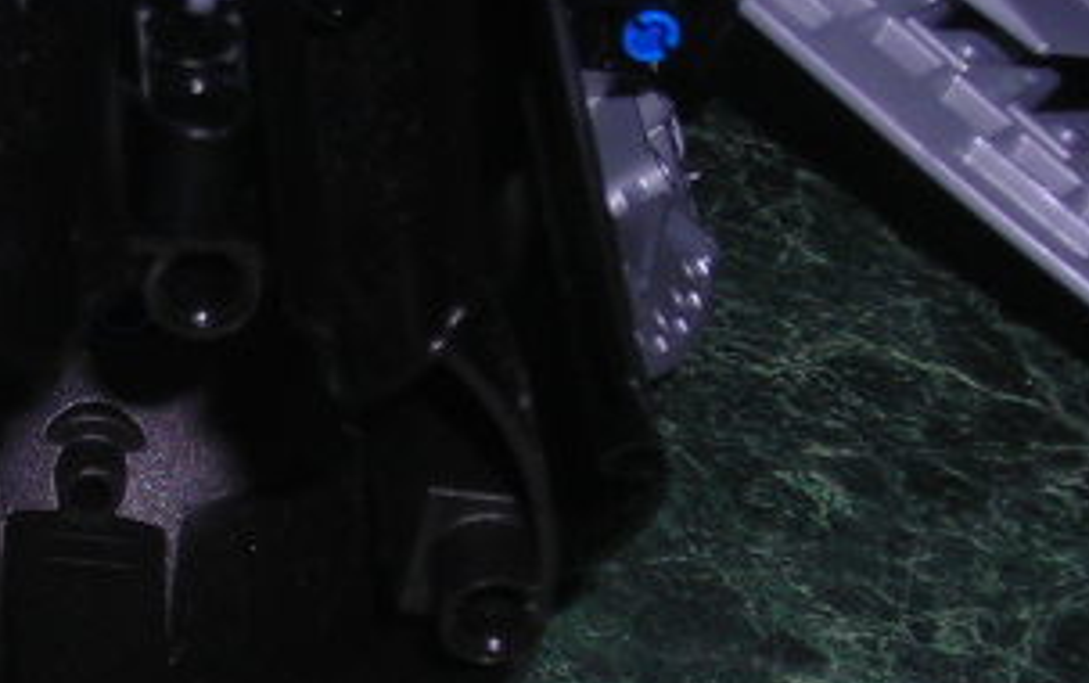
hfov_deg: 15.2
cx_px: 83
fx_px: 4040
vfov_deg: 9.6
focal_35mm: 136
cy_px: 557
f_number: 6.4
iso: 50
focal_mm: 6.3
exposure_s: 1/60.1
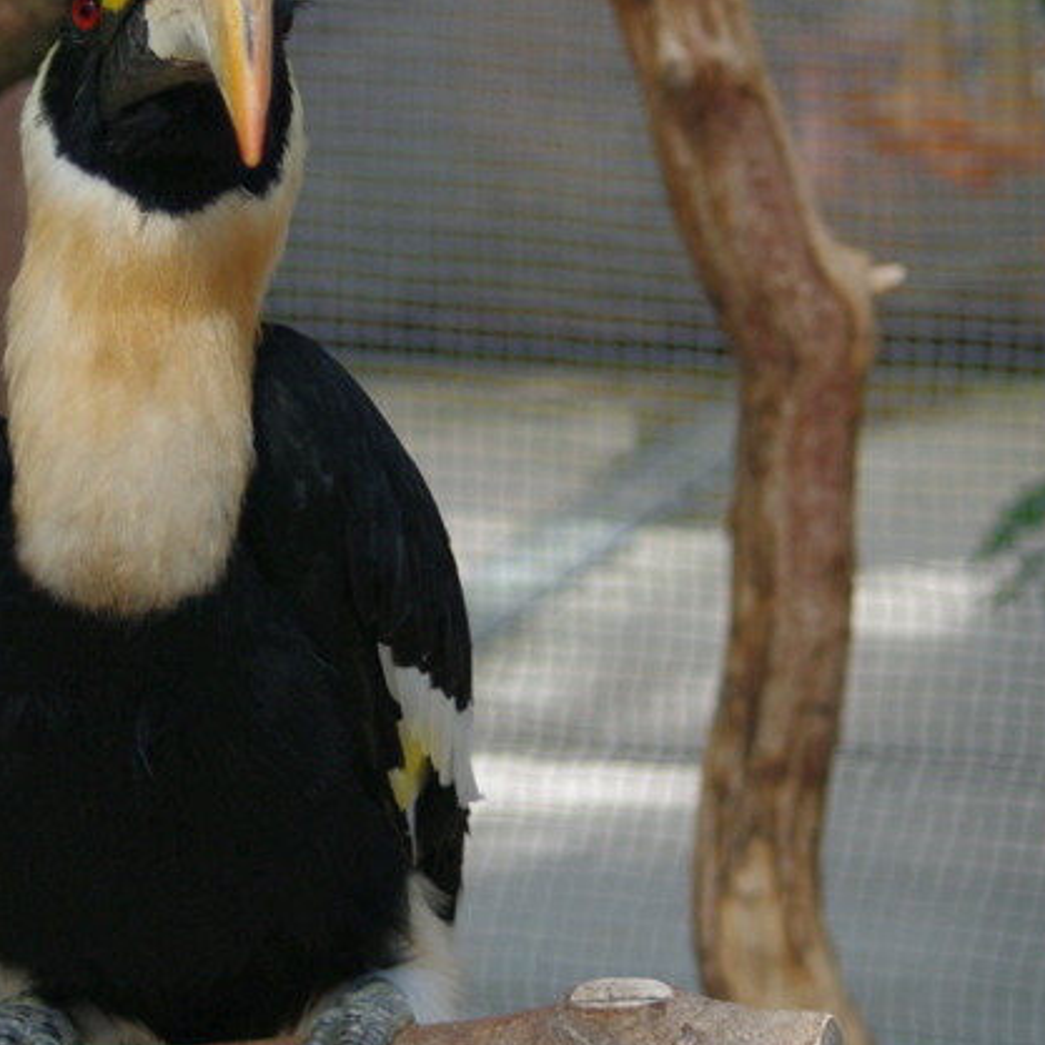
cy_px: 461
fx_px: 5840
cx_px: 153
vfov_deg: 10.2
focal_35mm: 171
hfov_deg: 10.2
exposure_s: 1/125
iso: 400
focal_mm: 55
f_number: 4
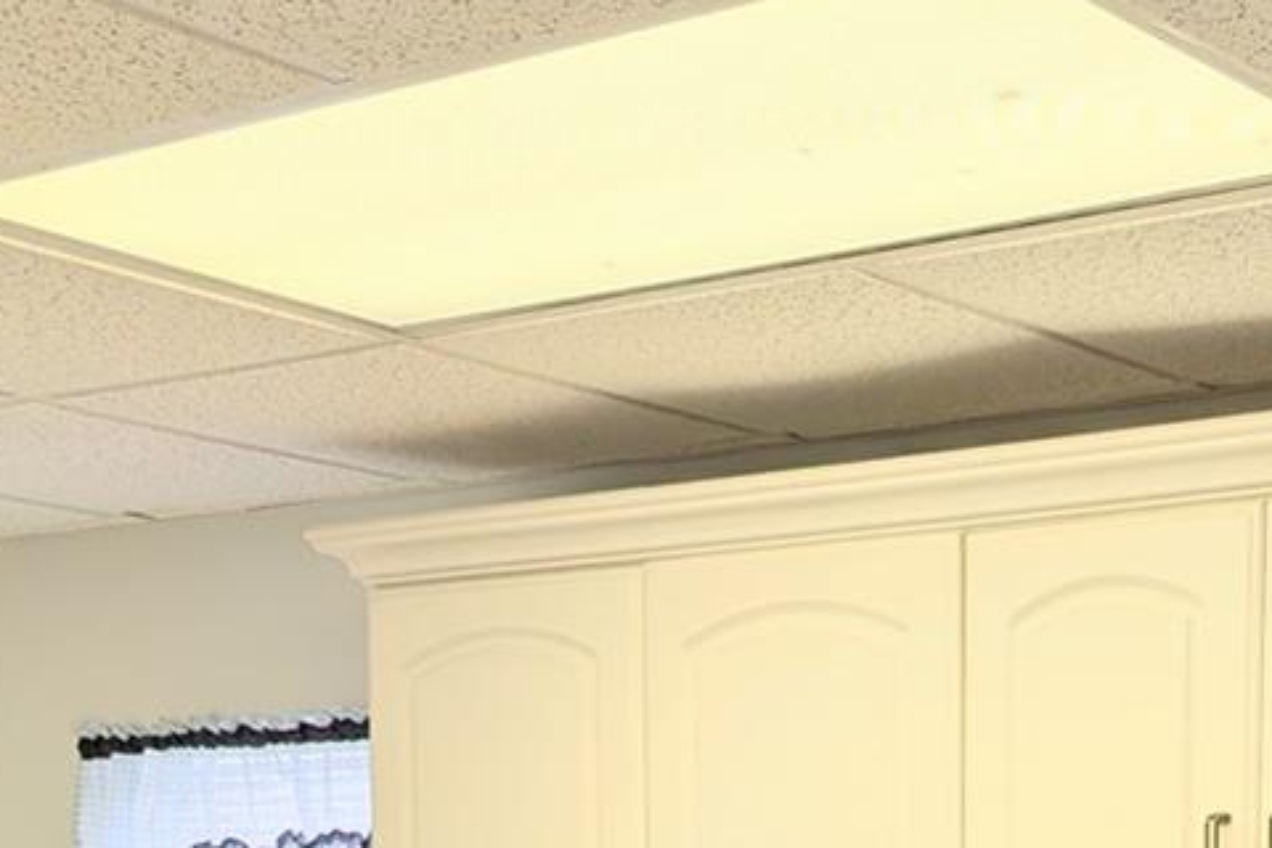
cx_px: 1118
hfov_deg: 23.9
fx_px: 2932
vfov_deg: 15.1
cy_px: 1314
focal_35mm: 83
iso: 29
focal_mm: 6.9
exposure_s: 1/120
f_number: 1.68
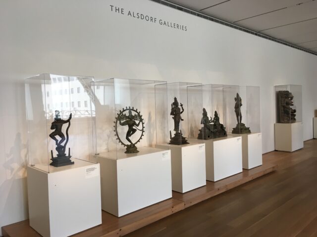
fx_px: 266
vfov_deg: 48.2
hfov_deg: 61.7
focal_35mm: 29
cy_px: 118
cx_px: 158
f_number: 2.2
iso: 25
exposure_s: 1/30
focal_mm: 4.15
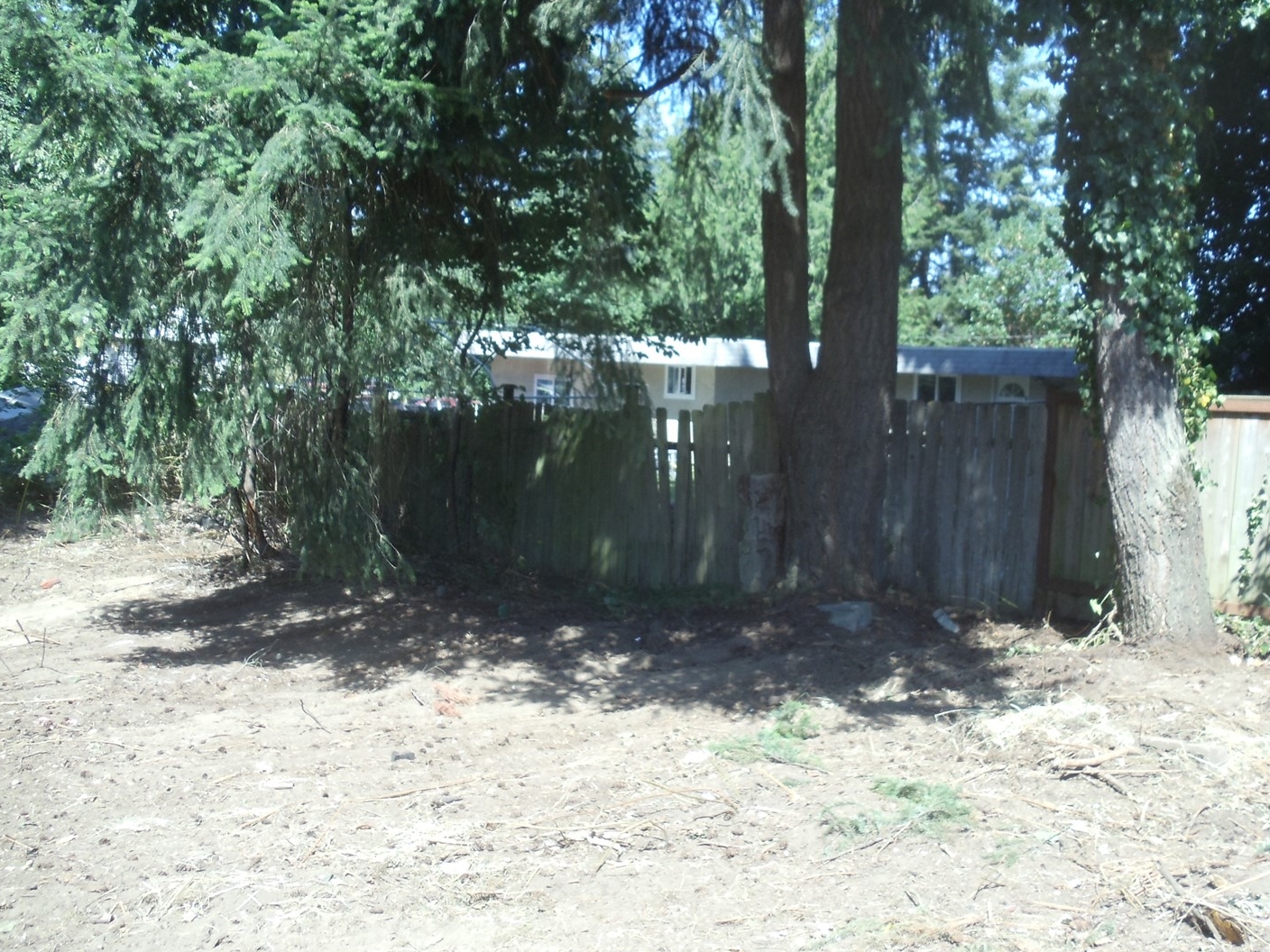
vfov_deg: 29.1
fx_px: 1834
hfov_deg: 38.1
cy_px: 461
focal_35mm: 50
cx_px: 715
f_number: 3.5
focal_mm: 6
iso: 100
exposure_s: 1/250
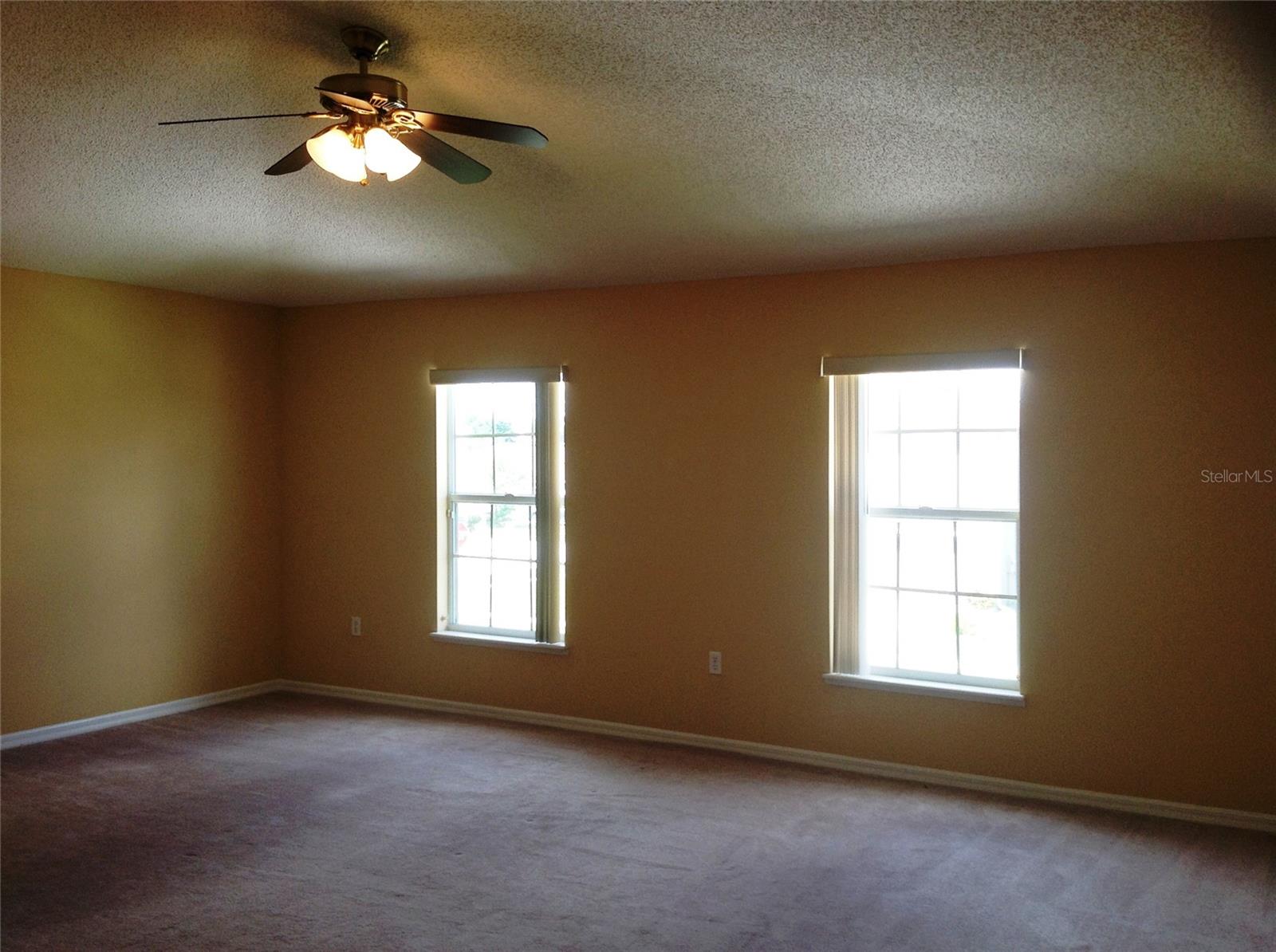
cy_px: 476
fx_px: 1288
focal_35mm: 35
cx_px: 638
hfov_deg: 52.7
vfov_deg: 40.6
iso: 50
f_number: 2.4
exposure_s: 1/120
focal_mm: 4.28
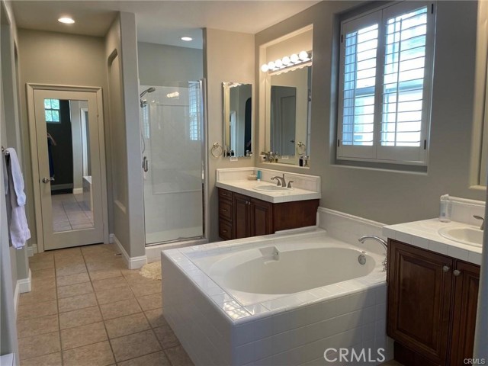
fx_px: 367
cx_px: 244
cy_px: 183
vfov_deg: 53.1
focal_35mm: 26
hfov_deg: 67.3
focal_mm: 4.2
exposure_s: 1/120
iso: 80
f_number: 1.6
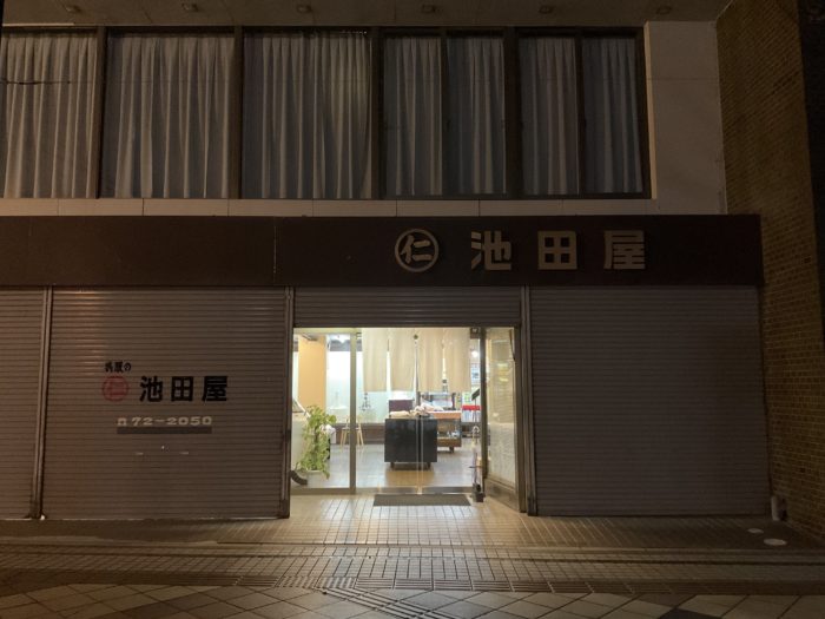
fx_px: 691
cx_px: 412
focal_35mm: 29
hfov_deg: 61.7
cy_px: 310
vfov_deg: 48.2
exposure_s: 1/30
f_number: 1.8
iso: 400
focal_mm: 3
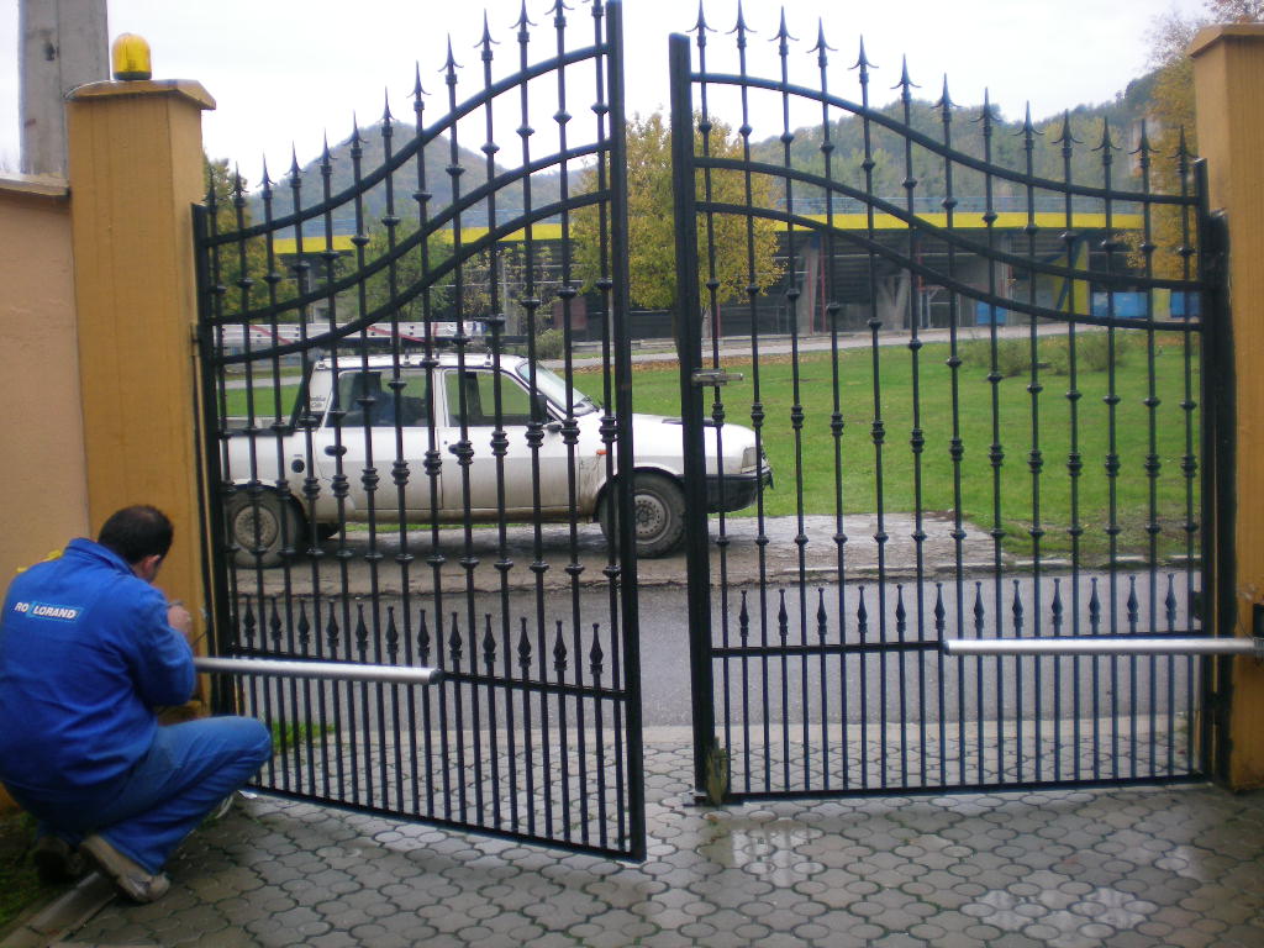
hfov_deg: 49.0
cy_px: 474
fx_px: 1388
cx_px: 632
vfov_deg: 37.7
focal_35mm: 38
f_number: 3.1
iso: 109
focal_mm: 6.3
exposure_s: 1/65.5
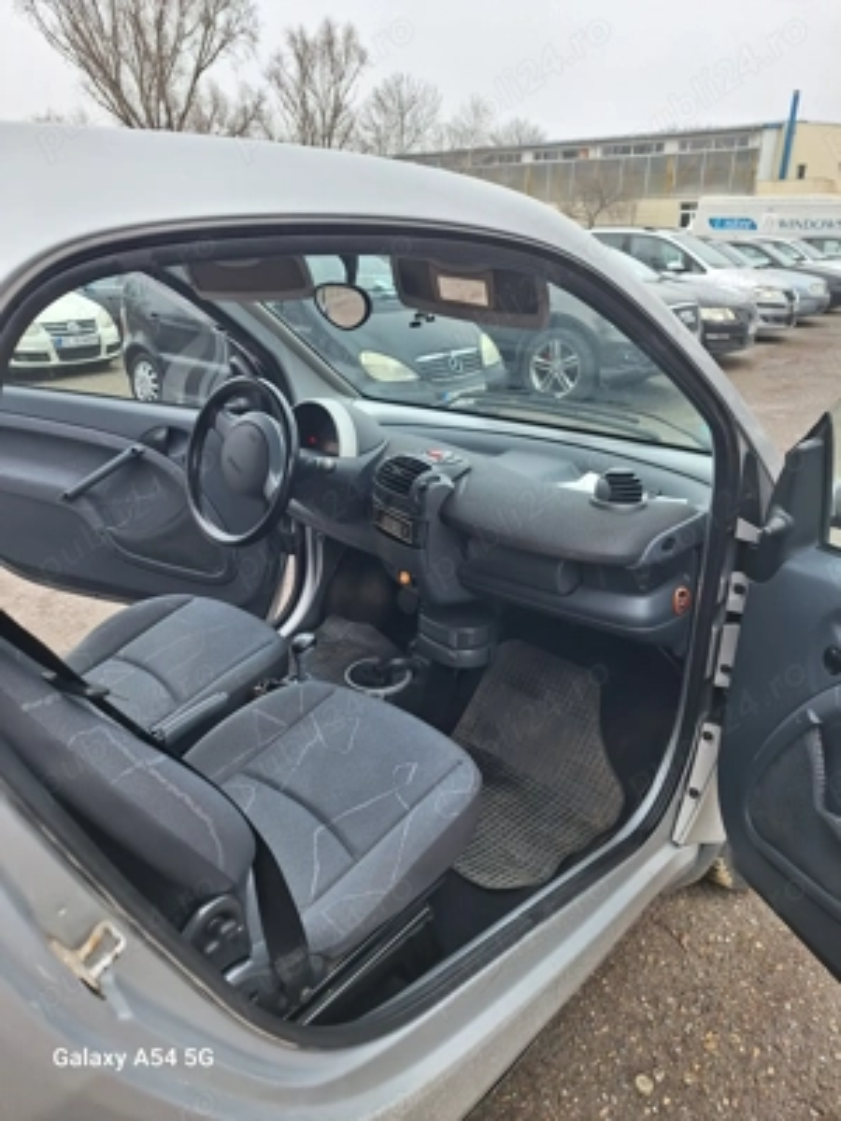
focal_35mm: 23
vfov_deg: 73.9
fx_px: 745
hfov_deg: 58.9
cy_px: 560
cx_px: 420
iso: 40
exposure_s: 1/310
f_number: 1.8
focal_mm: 5.54
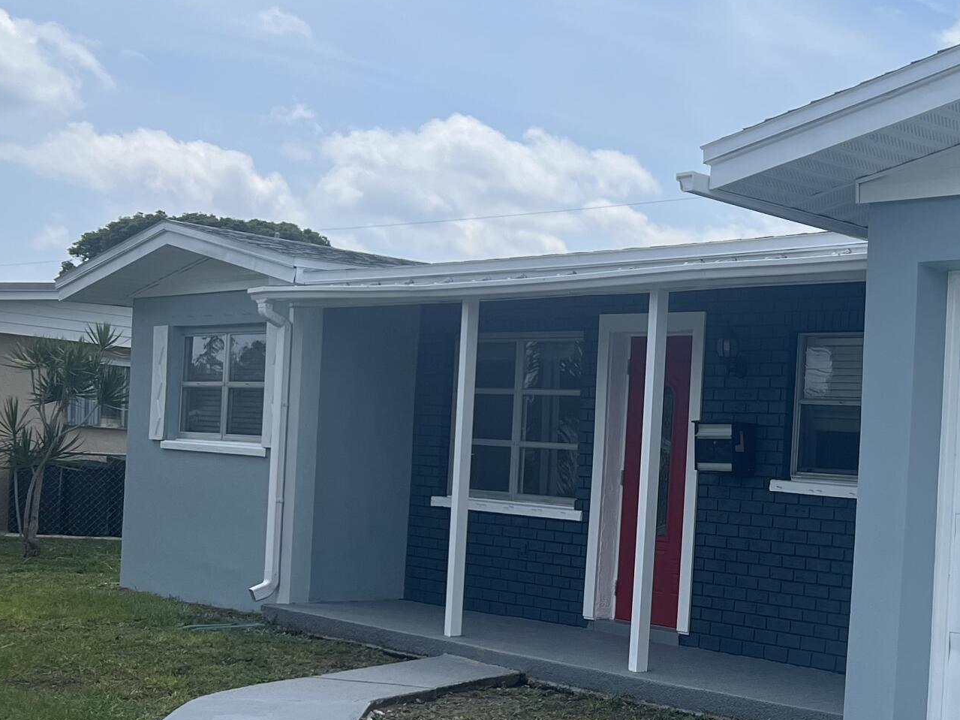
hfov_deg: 28.5
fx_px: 1692
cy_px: 535
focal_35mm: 61
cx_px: 1082
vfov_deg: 23.8
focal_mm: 5.7
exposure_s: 1/5587
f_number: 1.5
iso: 50
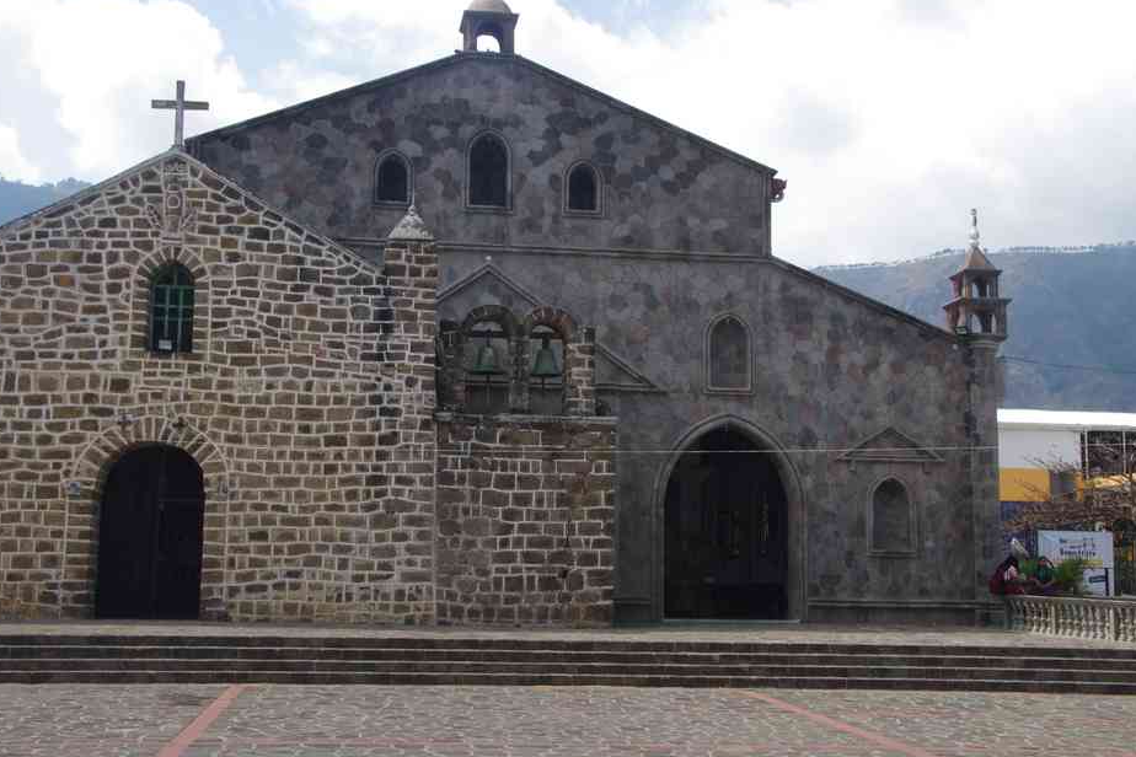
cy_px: 360
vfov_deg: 25.5
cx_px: 556
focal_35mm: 53
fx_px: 1672
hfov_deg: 37.5
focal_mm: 32.5
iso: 200
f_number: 11
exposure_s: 1/60
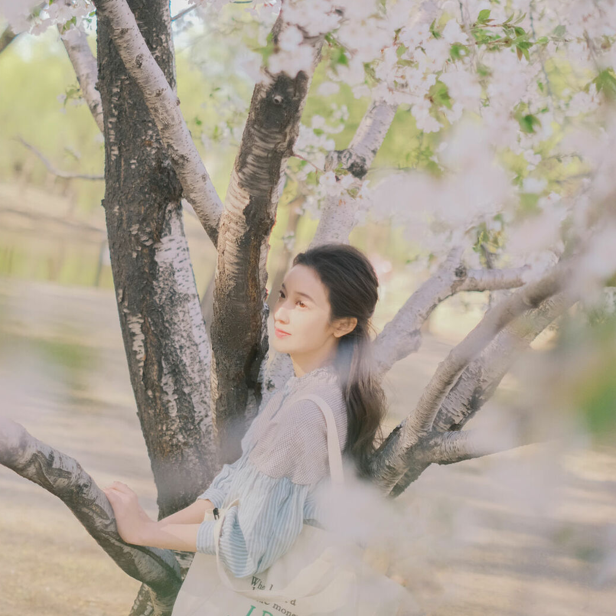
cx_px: 307
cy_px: 208
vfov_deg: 25.2
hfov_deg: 25.4
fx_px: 1369
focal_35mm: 68
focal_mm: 35
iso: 3200
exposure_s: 1/8500
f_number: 1.4
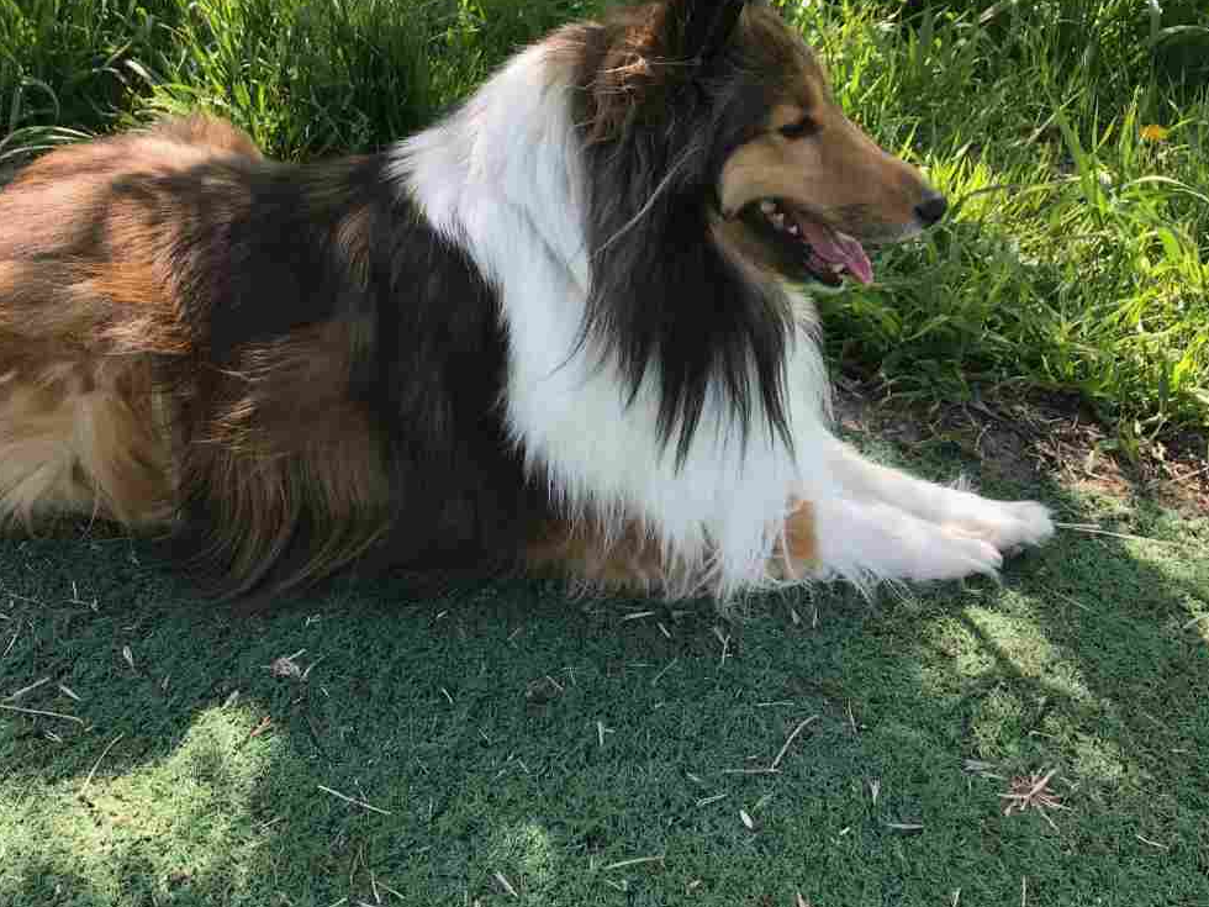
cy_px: 318
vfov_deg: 35.7
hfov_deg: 46.3
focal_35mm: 40
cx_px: 443
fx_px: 1397
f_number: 1.8
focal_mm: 4
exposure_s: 1/353
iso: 20
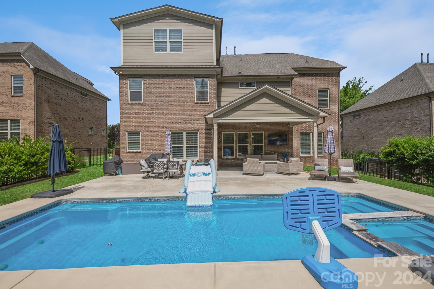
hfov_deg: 93.3
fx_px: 205
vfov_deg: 70.4
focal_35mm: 17
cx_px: 217
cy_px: 143
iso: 200
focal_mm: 16
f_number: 8
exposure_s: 1/500
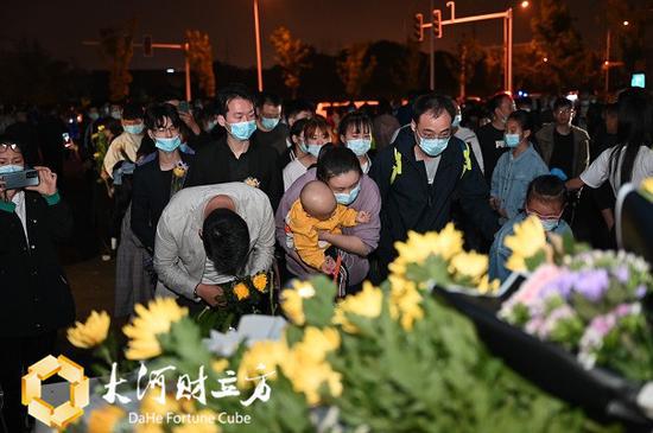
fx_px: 743
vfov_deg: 32.5
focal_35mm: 41
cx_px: 326
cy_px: 216
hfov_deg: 47.5
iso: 4000
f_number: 2.8
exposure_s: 1/200
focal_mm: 41
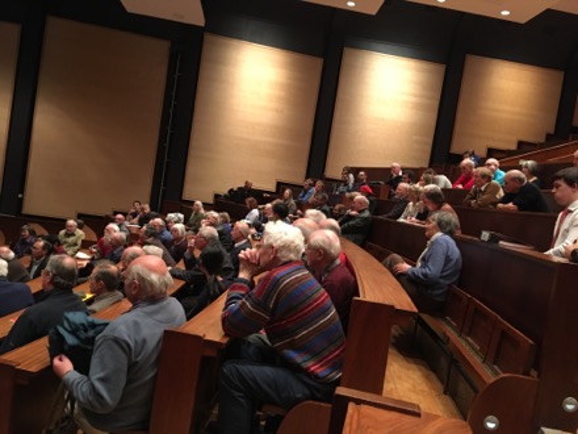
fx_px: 484
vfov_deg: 48.2
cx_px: 289
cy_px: 217
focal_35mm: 29
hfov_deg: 61.7
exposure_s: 1/17
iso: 200
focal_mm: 4.15
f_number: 2.2
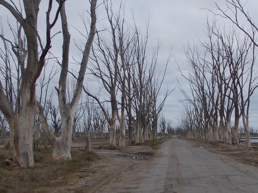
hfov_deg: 40.2
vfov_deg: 30.8
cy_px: 117
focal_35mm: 47
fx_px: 350
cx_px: 157
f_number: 2.7
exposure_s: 1/250
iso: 80
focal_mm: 4
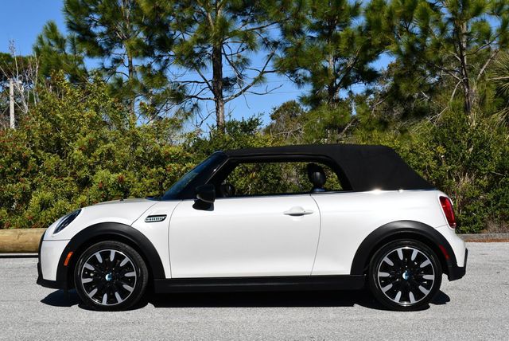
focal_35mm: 60
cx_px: 254
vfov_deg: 22.7
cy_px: 170
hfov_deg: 33.4
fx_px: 849
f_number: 10
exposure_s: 1/400
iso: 100
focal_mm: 30
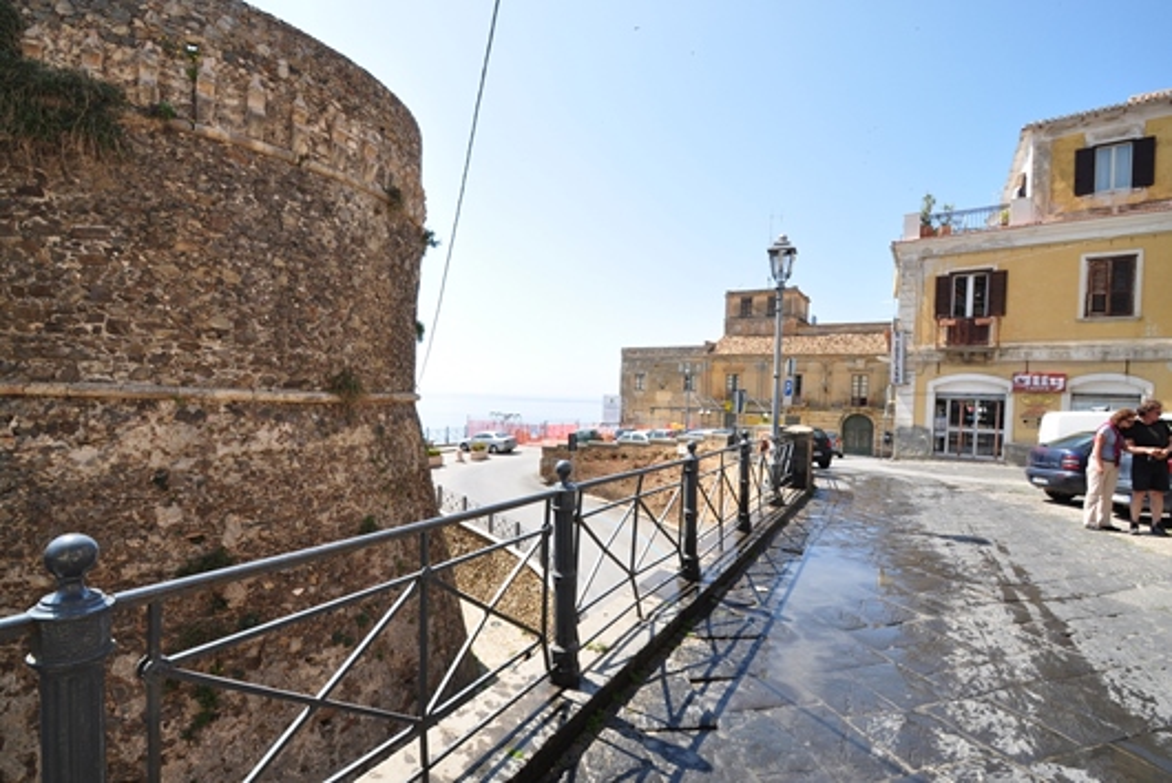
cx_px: 586
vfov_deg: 72.1
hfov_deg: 95.0
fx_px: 537
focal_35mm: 16
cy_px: 392
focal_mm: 11
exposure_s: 1/250
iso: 360
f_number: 10
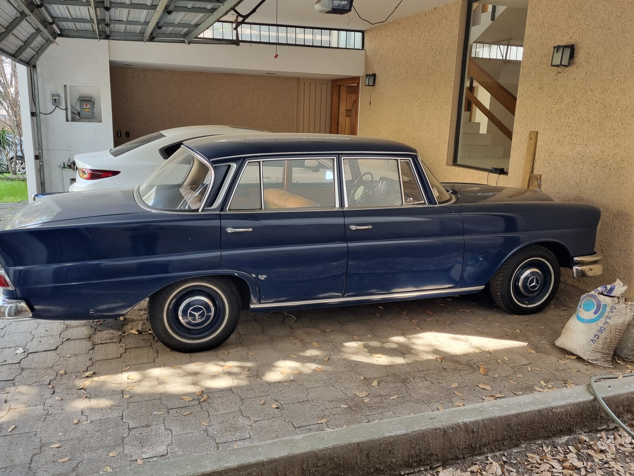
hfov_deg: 61.6
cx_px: 303
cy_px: 241
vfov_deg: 48.2
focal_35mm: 29
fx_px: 531
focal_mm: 5.4
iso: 80
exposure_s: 1/120
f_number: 1.8
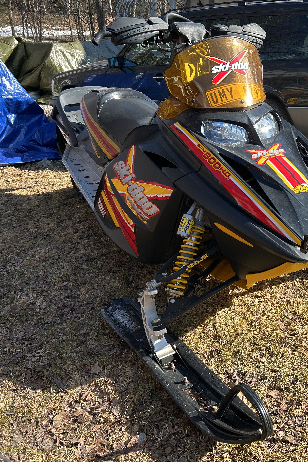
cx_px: 232
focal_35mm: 37
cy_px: 231
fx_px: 475
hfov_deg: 35.1
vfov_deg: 51.9
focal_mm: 5.7
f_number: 1.5
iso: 50
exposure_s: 1/1079
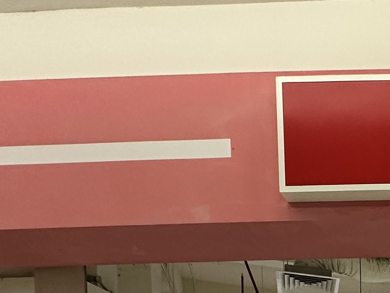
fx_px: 597
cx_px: 541
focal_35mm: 53
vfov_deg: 20.4
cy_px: 513
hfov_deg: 28.0
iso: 200
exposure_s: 1/100
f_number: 2.2
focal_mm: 2.22
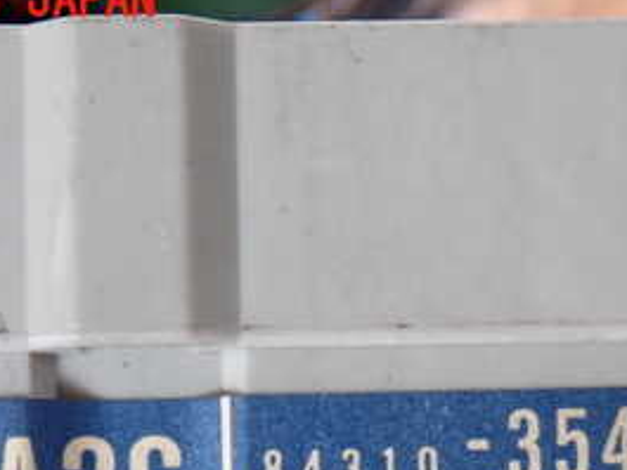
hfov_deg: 17.3
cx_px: 435
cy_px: 503
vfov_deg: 12.9
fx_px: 2048
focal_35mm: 113
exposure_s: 1/50
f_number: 3.2
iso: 400
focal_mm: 9.01
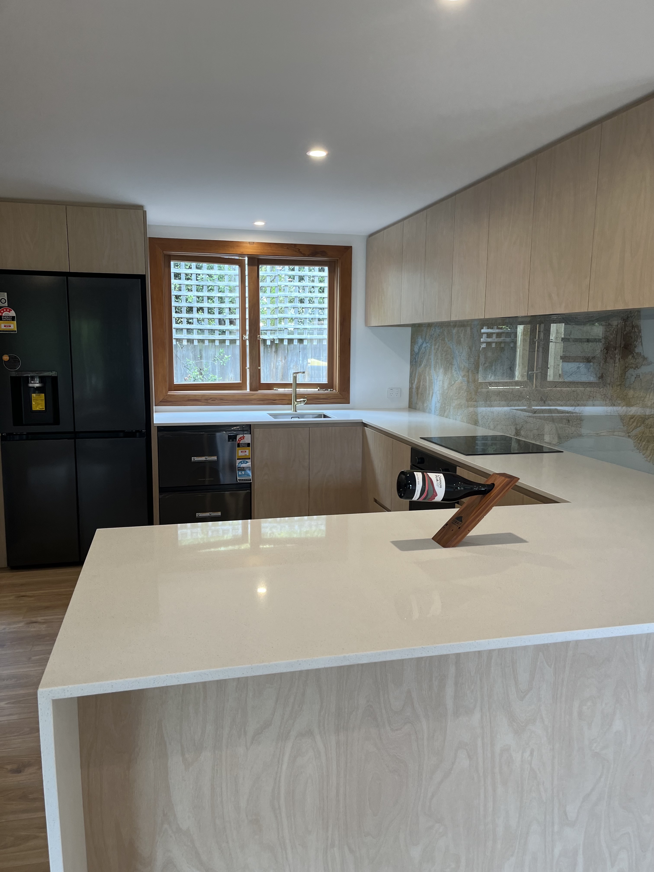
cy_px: 436
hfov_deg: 53.1
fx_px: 655
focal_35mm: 26
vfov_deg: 67.3
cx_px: 327
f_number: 1.6
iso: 50
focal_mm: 5.1
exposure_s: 1/100
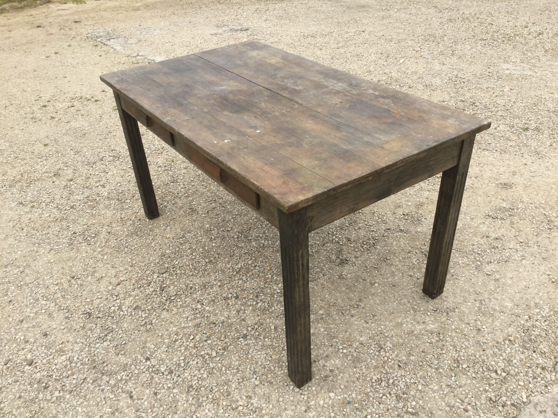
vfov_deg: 45.4
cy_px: 209
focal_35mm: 31
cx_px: 279
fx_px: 500
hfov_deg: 58.4
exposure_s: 1/543
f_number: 2.4
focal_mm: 3.3
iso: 25
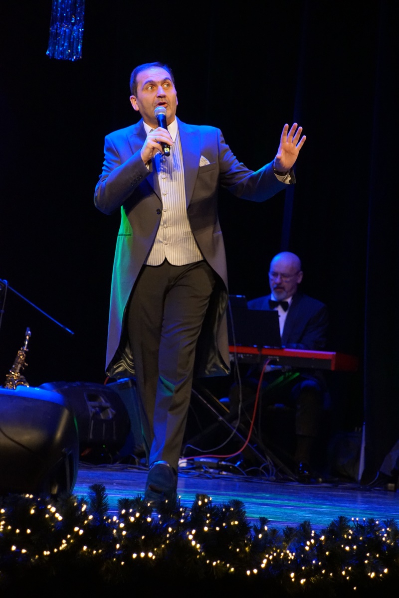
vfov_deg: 11.4
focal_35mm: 180
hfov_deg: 7.6
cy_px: 299
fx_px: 2992
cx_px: 200
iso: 3200
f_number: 5.6
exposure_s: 1/100
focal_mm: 120
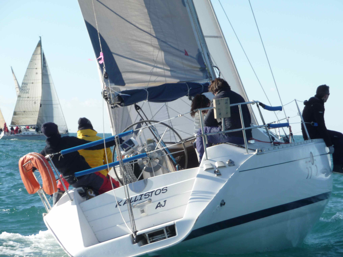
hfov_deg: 14.0
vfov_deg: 10.5
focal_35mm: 141
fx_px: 1397
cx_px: 172
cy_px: 128
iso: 100
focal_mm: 24.1
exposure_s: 1/400
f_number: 4.8
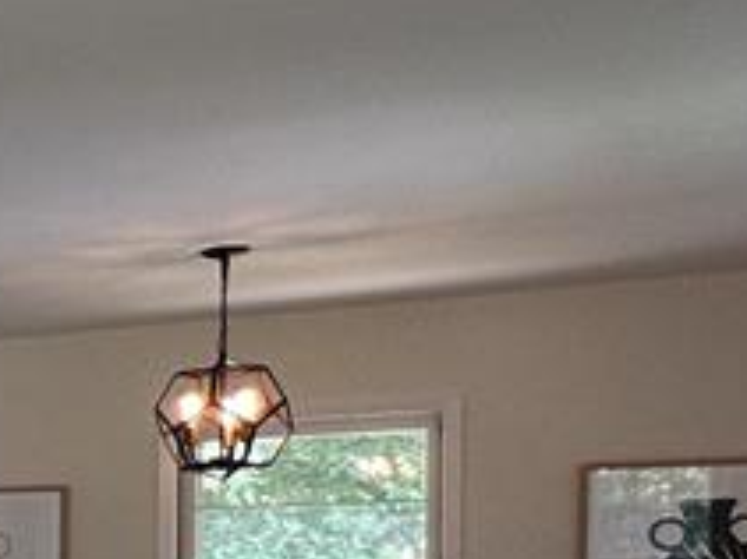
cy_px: 637
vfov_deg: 16.7
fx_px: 1833
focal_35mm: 85
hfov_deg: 15.8
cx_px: -903
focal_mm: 2.22
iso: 100
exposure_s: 1/120
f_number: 2.2
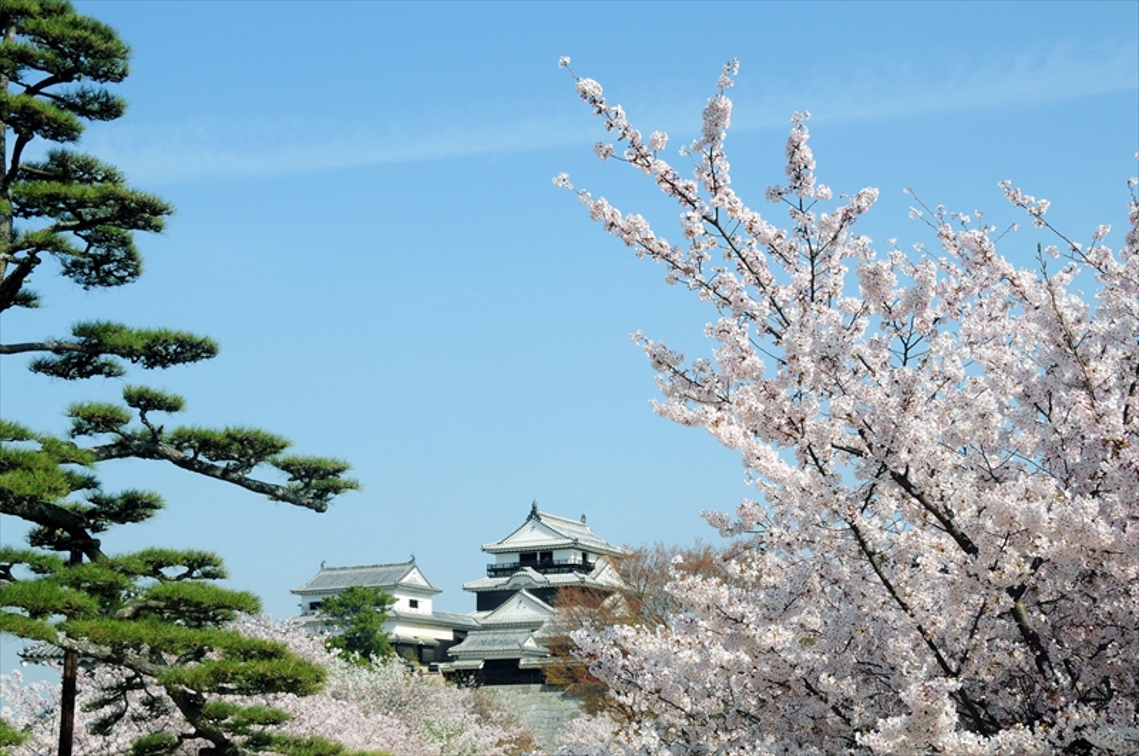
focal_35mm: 54
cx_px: 570
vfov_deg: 25.0
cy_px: 378
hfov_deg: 36.9
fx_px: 1706
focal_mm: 36
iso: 400
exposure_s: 1/500
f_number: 11
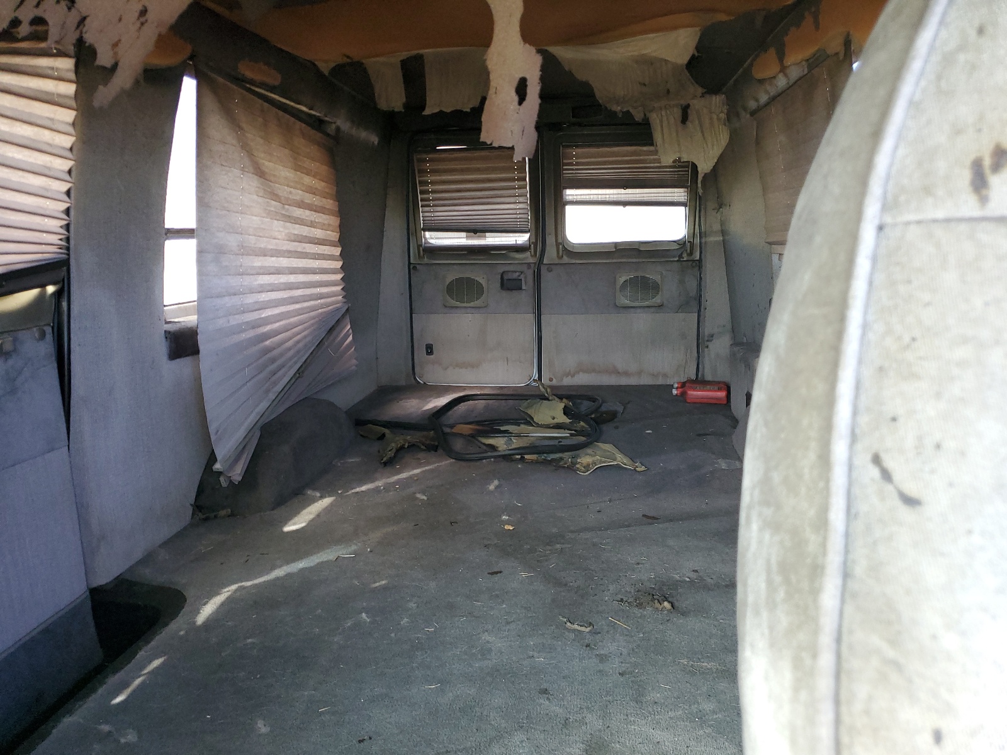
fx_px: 756
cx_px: 504
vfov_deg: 53.1
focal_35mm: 26
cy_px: 378
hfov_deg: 67.3
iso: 128
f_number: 1.5
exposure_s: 1/60.2
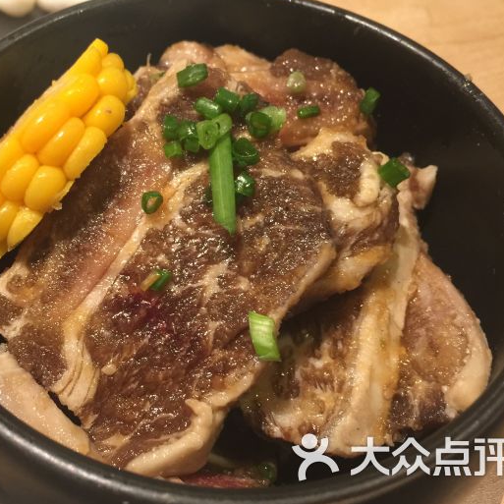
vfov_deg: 47.2
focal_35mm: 35
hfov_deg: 46.9
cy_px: 250
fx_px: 577
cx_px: 195
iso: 125
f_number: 2.2
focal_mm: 4.15
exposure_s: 1/17
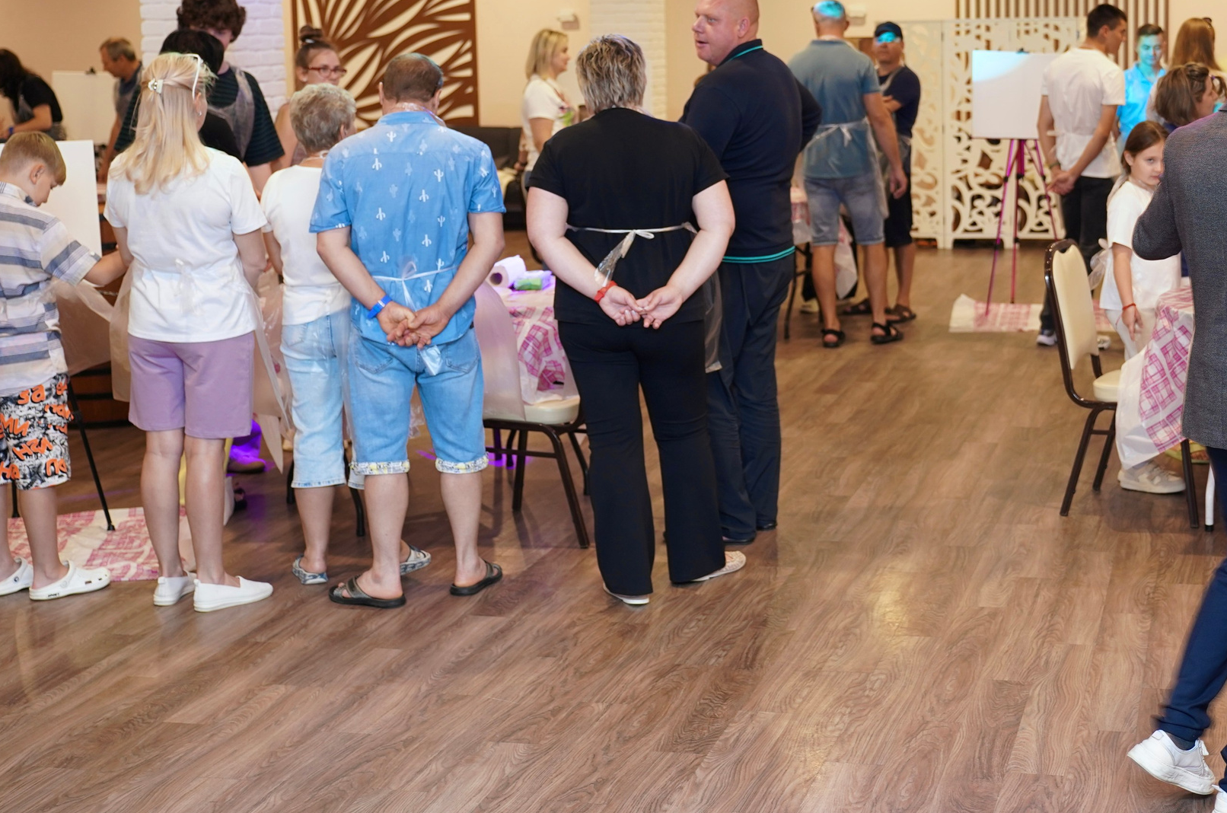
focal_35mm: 54
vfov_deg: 24.7
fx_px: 1837
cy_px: 215
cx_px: 827
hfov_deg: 36.5
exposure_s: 1/60
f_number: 2.8
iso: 500
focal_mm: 34
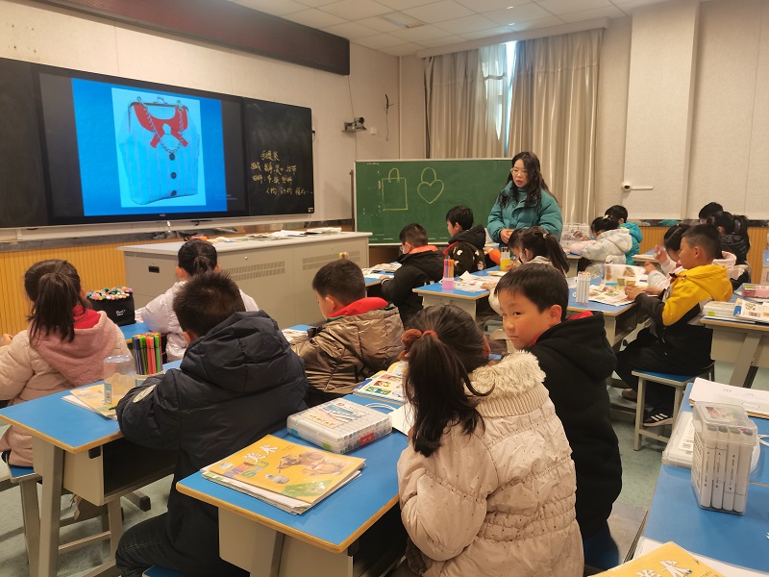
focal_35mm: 26
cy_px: 288
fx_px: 578
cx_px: 384
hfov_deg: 67.3
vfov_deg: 53.1
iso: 160
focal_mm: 5.58
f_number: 1.8
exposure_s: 1/50
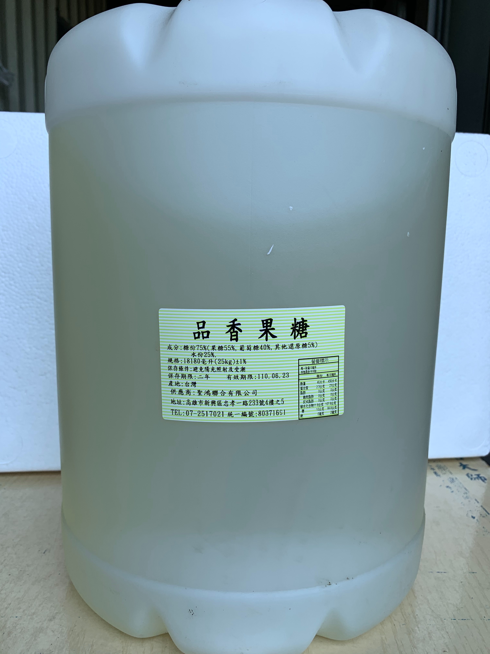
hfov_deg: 53.1
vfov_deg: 67.3
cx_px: 245
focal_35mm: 26
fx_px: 491
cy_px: 327
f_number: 1.8
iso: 25
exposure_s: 1/442
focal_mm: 4.25
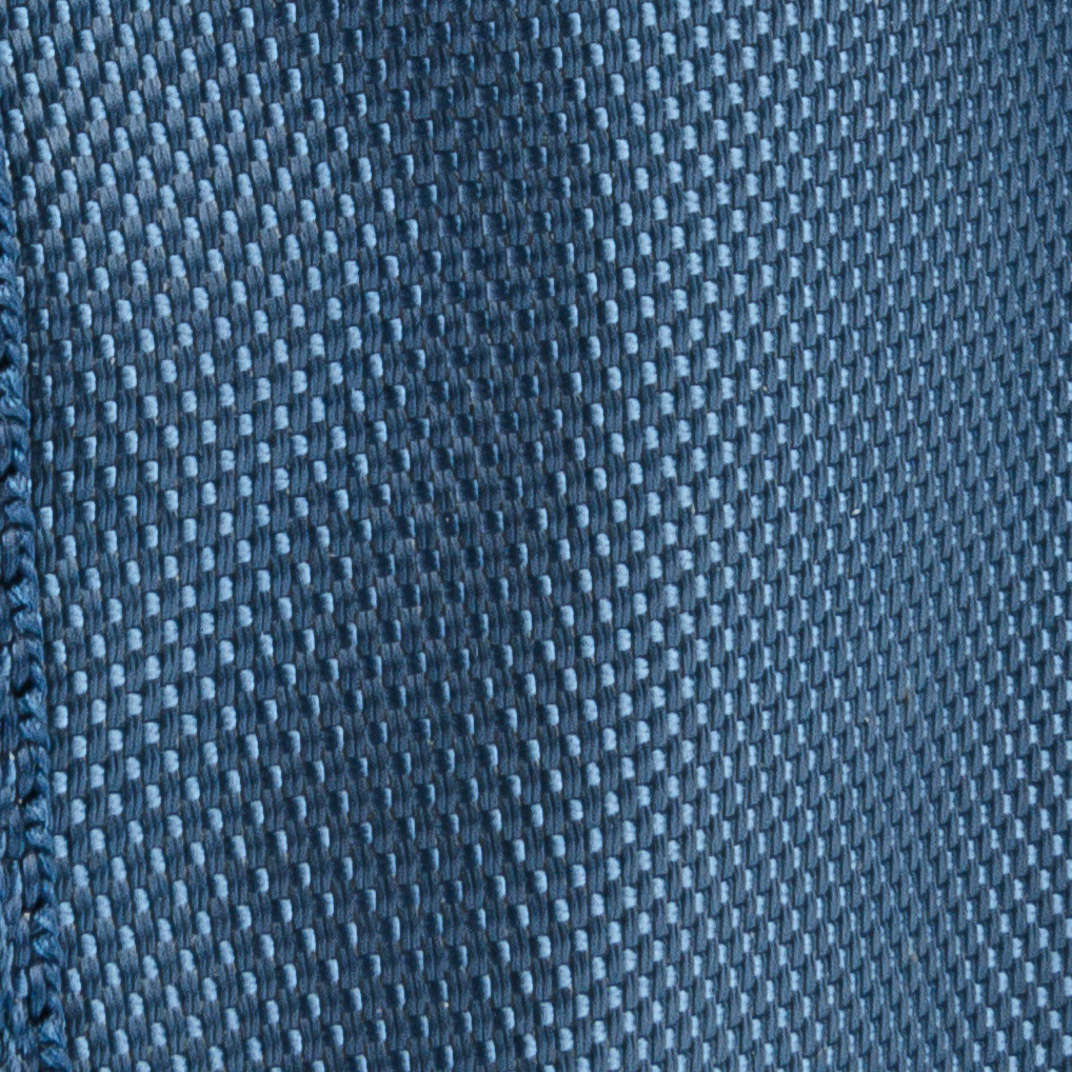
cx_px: 373
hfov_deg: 5.9
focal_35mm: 295
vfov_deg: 5.8
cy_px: -1289
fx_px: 10336
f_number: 22
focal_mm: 48
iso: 160
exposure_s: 1/4
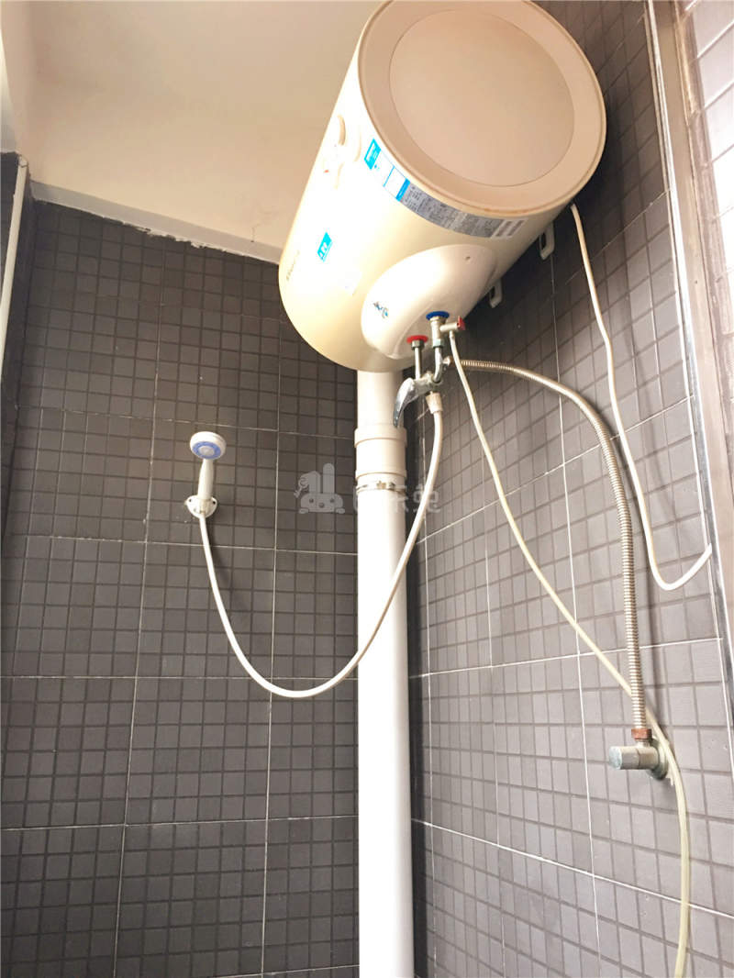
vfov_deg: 61.6
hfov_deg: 48.2
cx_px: 367
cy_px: 489
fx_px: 820
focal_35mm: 29
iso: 100
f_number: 2.2
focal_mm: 4.15
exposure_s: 1/8
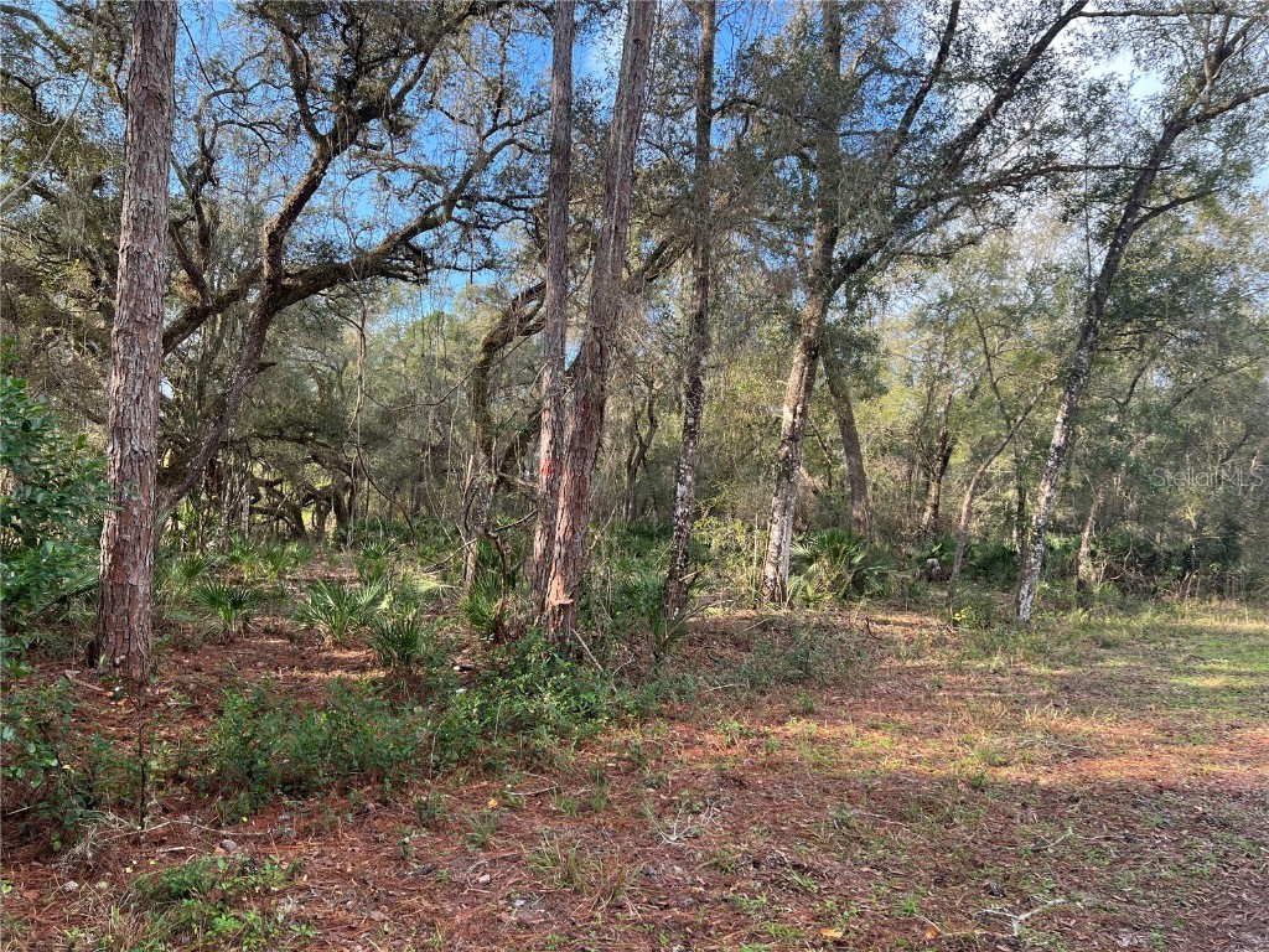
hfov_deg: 67.3
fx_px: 953
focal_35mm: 26
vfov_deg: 53.1
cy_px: 476
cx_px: 634
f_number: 1.5
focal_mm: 5.7
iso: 50
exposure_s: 1/482
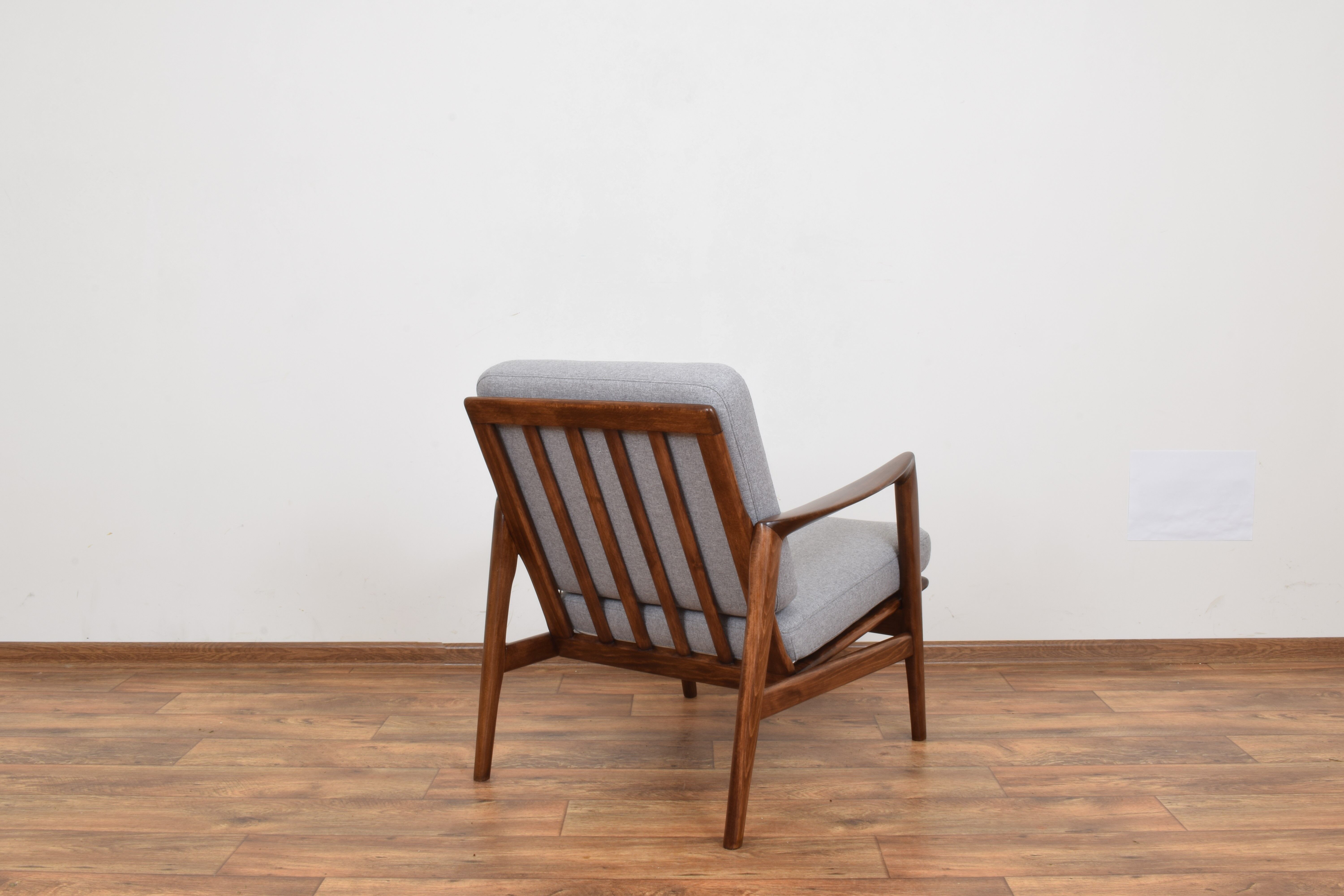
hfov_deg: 53.1
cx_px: 672
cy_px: 448
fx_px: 1344
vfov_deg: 36.9
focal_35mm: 36
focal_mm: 24
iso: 100
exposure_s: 4
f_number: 25
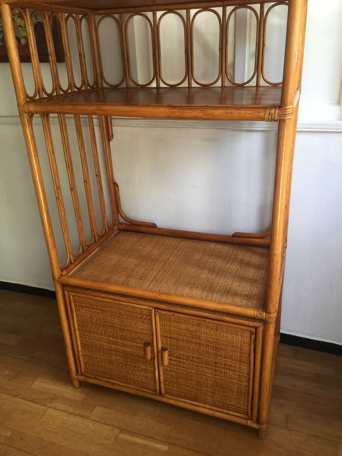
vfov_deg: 61.7
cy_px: 228
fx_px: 382
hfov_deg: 48.2
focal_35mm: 29
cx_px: 171
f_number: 2.2
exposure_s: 1/33
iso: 50
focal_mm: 4.15
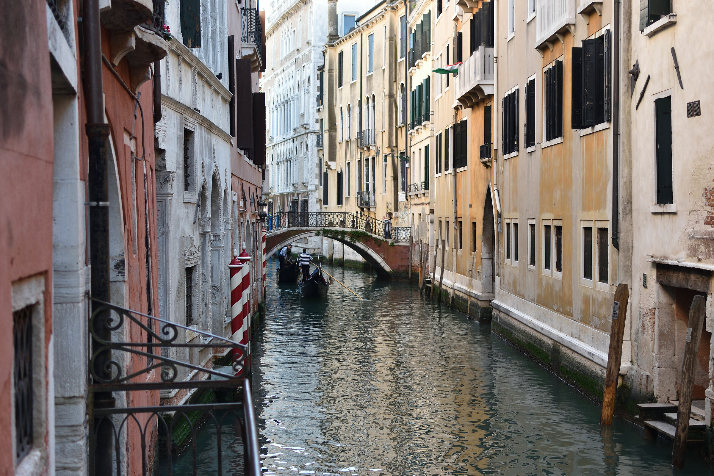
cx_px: 357
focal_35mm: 52
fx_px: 1041
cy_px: 238
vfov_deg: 25.8
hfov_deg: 37.9
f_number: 2.2
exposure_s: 1/320
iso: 100
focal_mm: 35
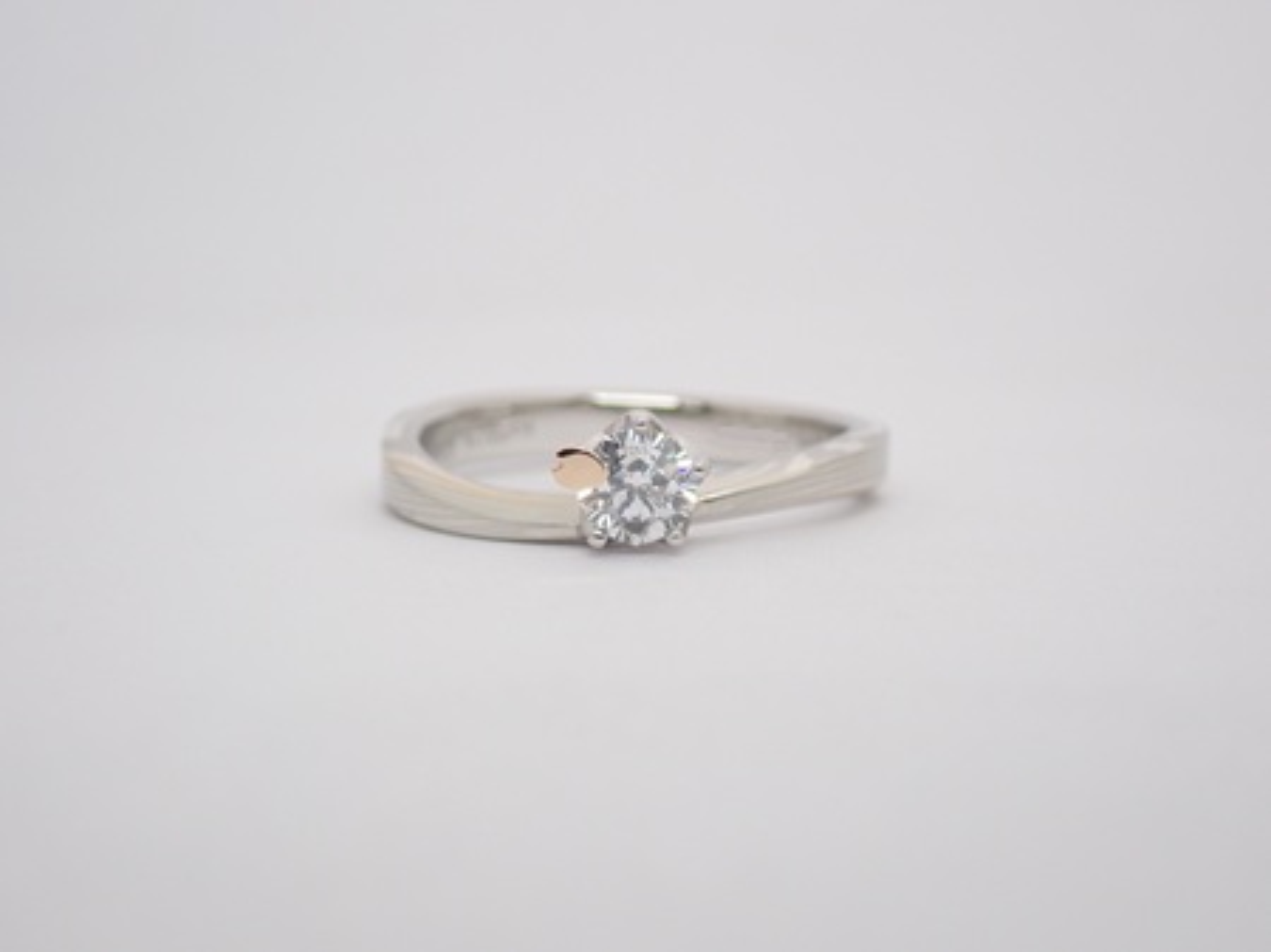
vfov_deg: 18.0
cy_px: 476
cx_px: 636
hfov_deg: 23.8
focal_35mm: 82
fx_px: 3009
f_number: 4.3
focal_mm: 14.62
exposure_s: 1/125
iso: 200
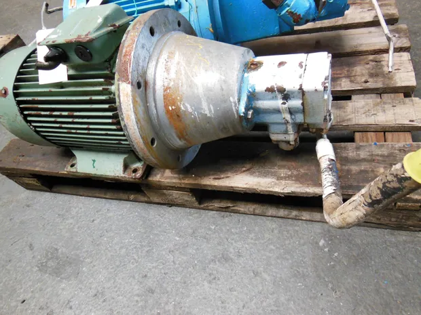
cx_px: 210
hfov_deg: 69.4
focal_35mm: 25
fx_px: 304
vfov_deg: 54.9
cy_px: 158
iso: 400
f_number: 3.5
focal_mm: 4.5
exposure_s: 1/80
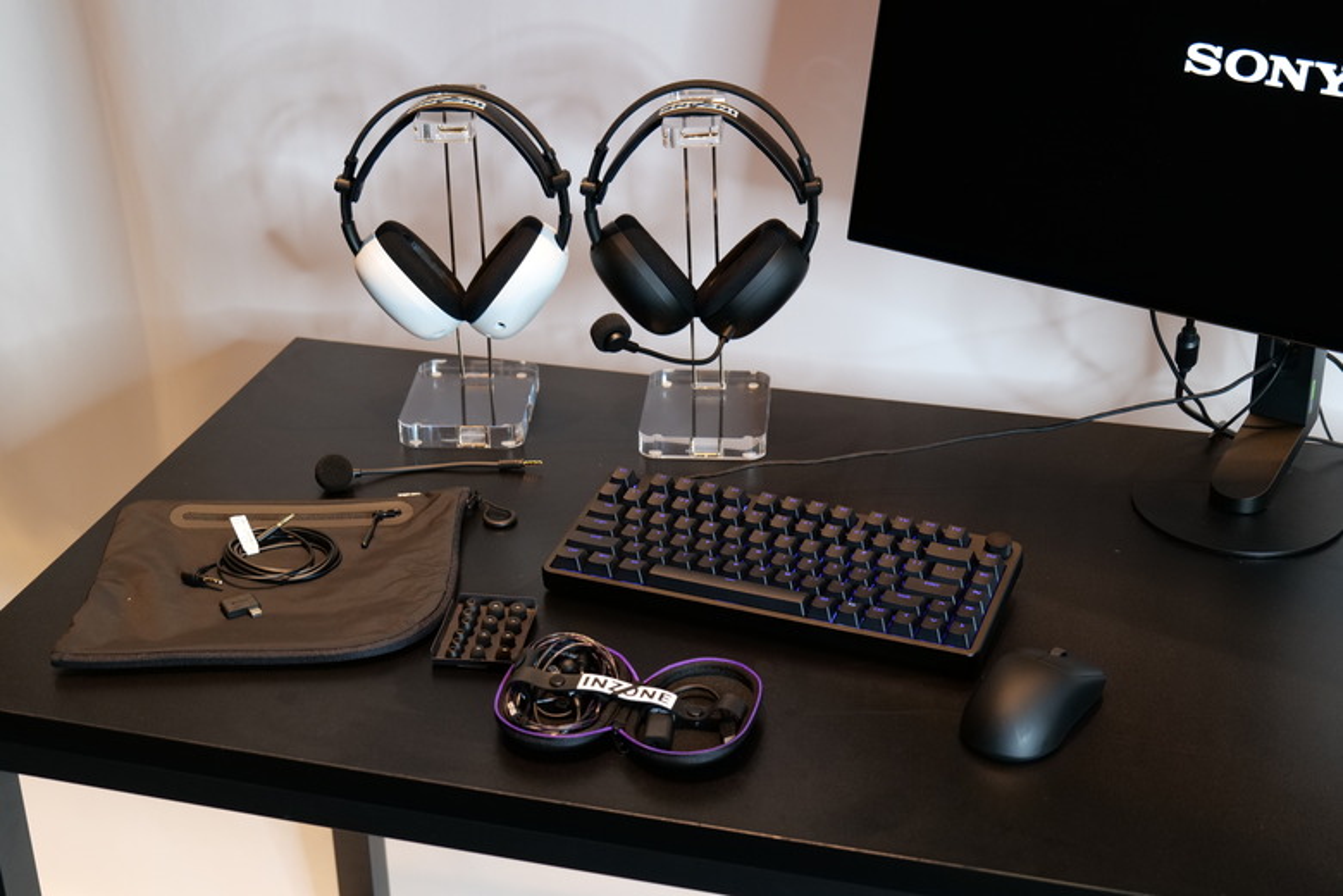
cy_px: 448
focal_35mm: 55
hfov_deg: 36.2
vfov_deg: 24.6
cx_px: 672
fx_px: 2052
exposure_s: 1/80
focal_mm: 55
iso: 2500
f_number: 5.6
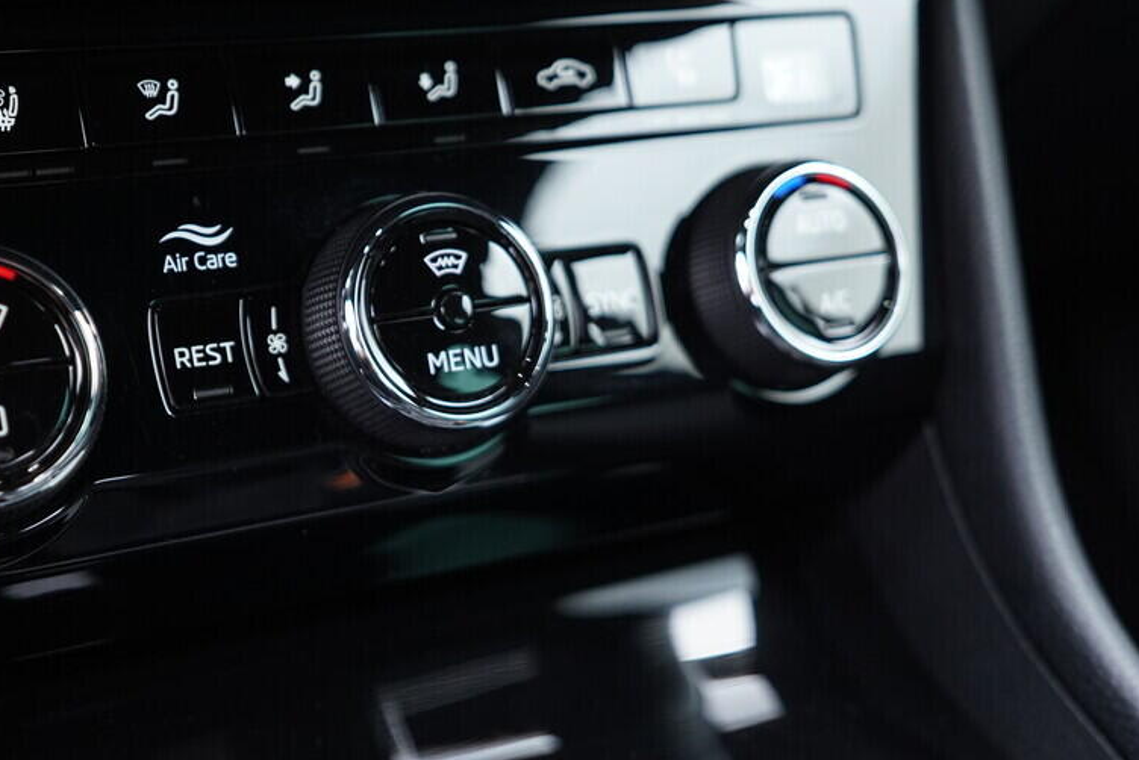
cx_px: 370
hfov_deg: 39.8
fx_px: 1551
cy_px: 453
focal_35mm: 49
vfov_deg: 27.5
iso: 640
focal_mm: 24
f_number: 2.8
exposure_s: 1/40
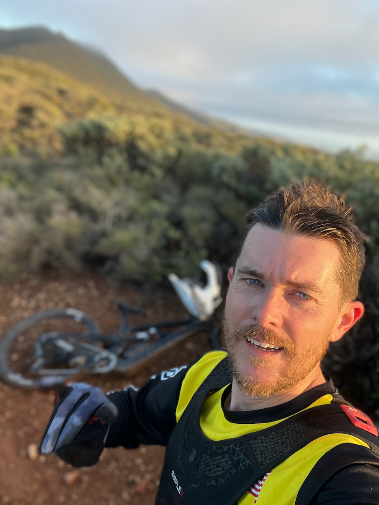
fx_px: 438
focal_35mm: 30
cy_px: 252
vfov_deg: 60.0
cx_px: 190
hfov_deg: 46.8
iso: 25
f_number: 2.2
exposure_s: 1/121
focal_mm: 2.71
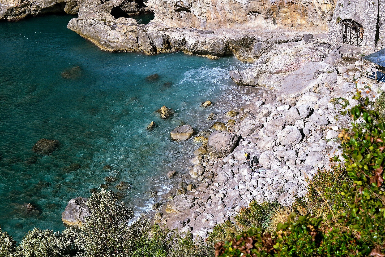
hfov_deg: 19.5
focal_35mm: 105
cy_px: 128
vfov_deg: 13.0
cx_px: 192
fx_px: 1123
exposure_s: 1/400
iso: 400
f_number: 11
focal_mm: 70
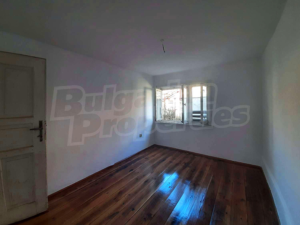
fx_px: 113
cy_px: 112
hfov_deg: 106.2
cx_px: 150
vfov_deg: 89.9
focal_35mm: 13
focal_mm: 1.42
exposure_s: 1/50
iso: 100
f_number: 2.2
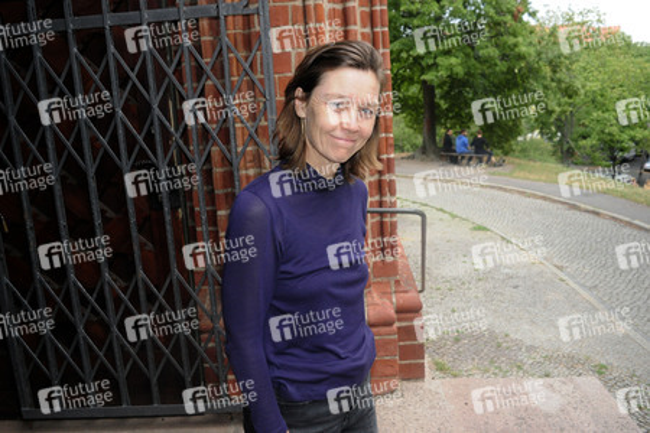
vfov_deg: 47.9
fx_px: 487
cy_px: 216
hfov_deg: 67.4
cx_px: 325
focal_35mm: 27
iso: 1000
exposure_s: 1/160
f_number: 4.5
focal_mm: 18
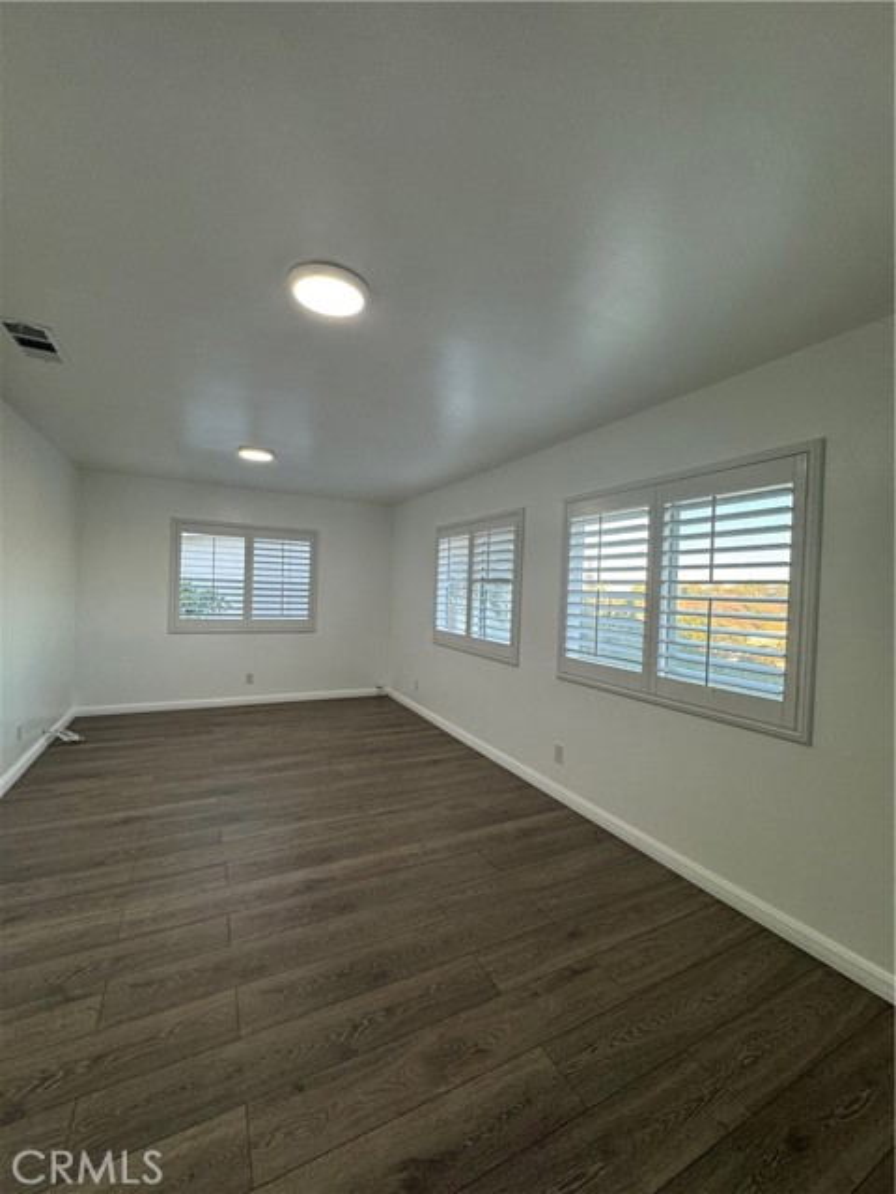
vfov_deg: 102.1
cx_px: 448
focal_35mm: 14
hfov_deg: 85.7
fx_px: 483
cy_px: 597
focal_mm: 2.22
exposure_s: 1/120
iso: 200
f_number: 2.2
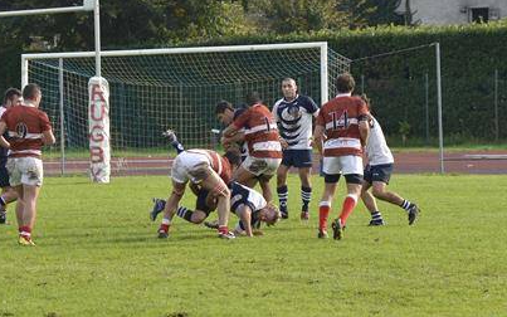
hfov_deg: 8.6
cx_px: 187
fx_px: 3358
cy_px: 131
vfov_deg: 5.4
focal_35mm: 243
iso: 200
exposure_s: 1/400
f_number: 5
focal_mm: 120
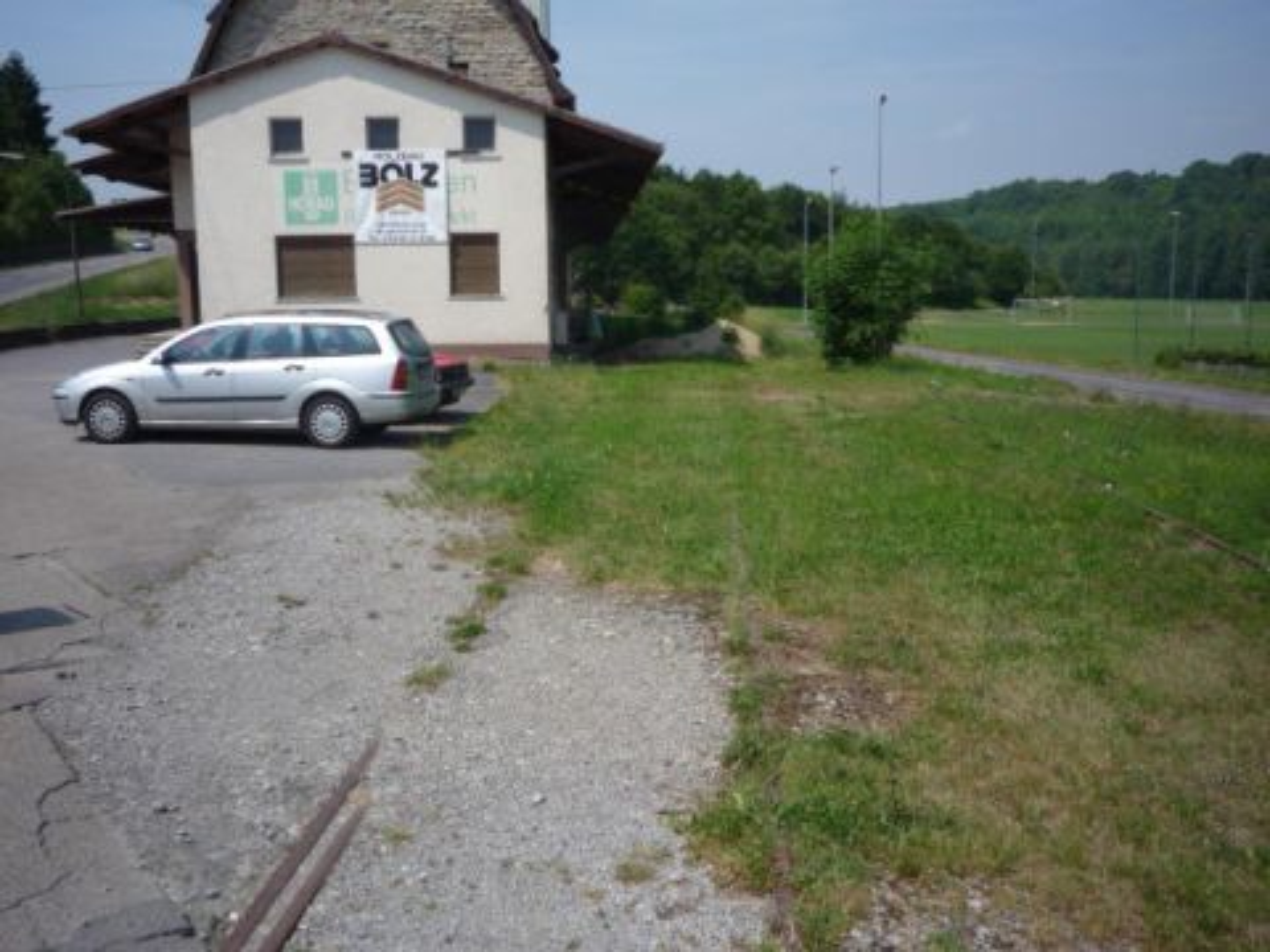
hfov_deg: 56.8
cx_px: 635
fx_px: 1174
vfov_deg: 44.2
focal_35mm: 32
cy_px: 476
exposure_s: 1/500
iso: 100
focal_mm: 5.2
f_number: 5.6
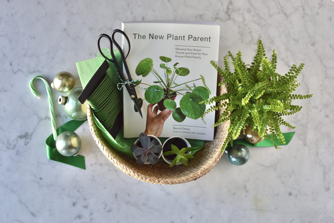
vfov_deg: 25.3
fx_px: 496
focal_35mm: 54
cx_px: 168
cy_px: 110
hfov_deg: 37.2
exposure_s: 1/60
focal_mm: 35
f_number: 5.6
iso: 140
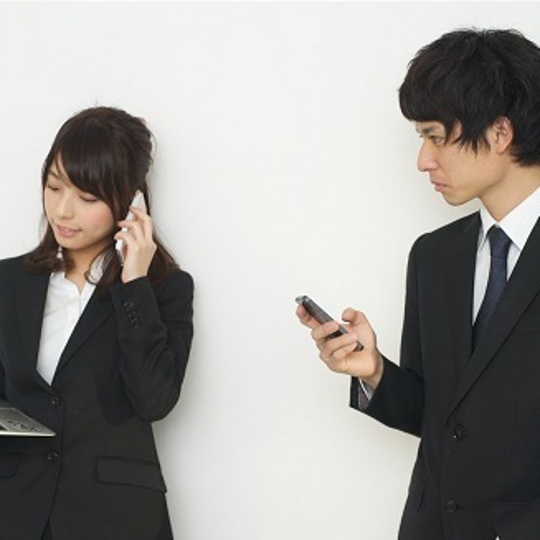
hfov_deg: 26.5
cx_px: 315
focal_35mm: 65
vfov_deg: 26.5
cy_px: 273
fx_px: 1147
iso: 320
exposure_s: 1/125
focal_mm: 50
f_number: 4
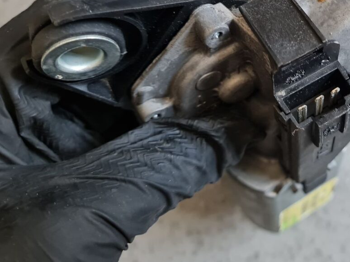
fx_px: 475
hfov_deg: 38.4
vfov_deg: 29.7
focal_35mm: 47
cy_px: 31
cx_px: 295
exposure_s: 1/50
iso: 200
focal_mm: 5.4
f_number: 1.8
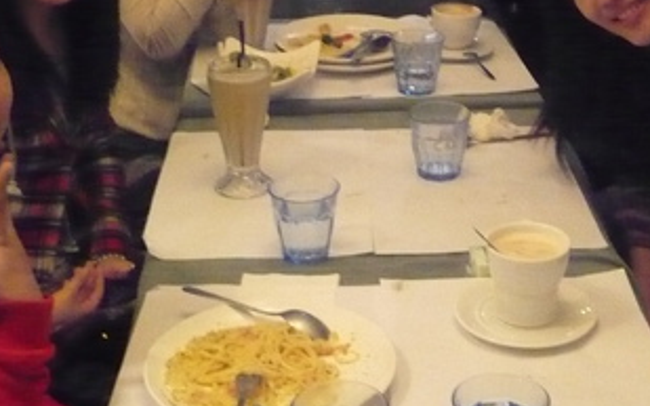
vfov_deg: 17.7
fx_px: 1275
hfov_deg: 28.6
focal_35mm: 72
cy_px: 15
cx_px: 353
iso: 1250
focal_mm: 5.8
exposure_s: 1/20
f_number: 2.8
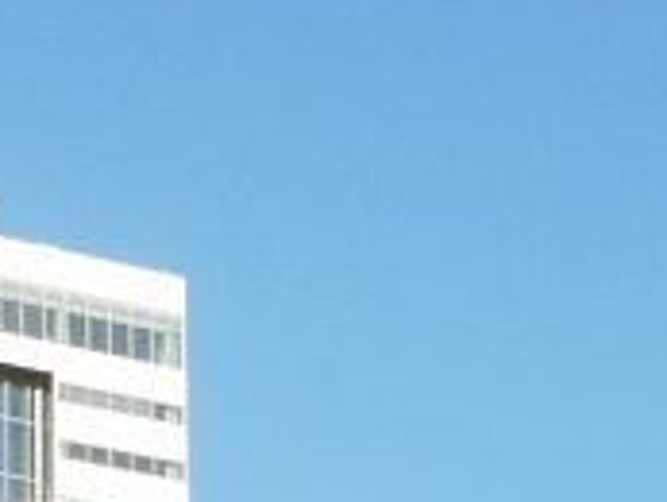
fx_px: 3876
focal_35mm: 201
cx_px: 66
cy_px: 1000
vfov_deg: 7.1
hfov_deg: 9.8
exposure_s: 1/500
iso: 100
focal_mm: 6.1
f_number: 5
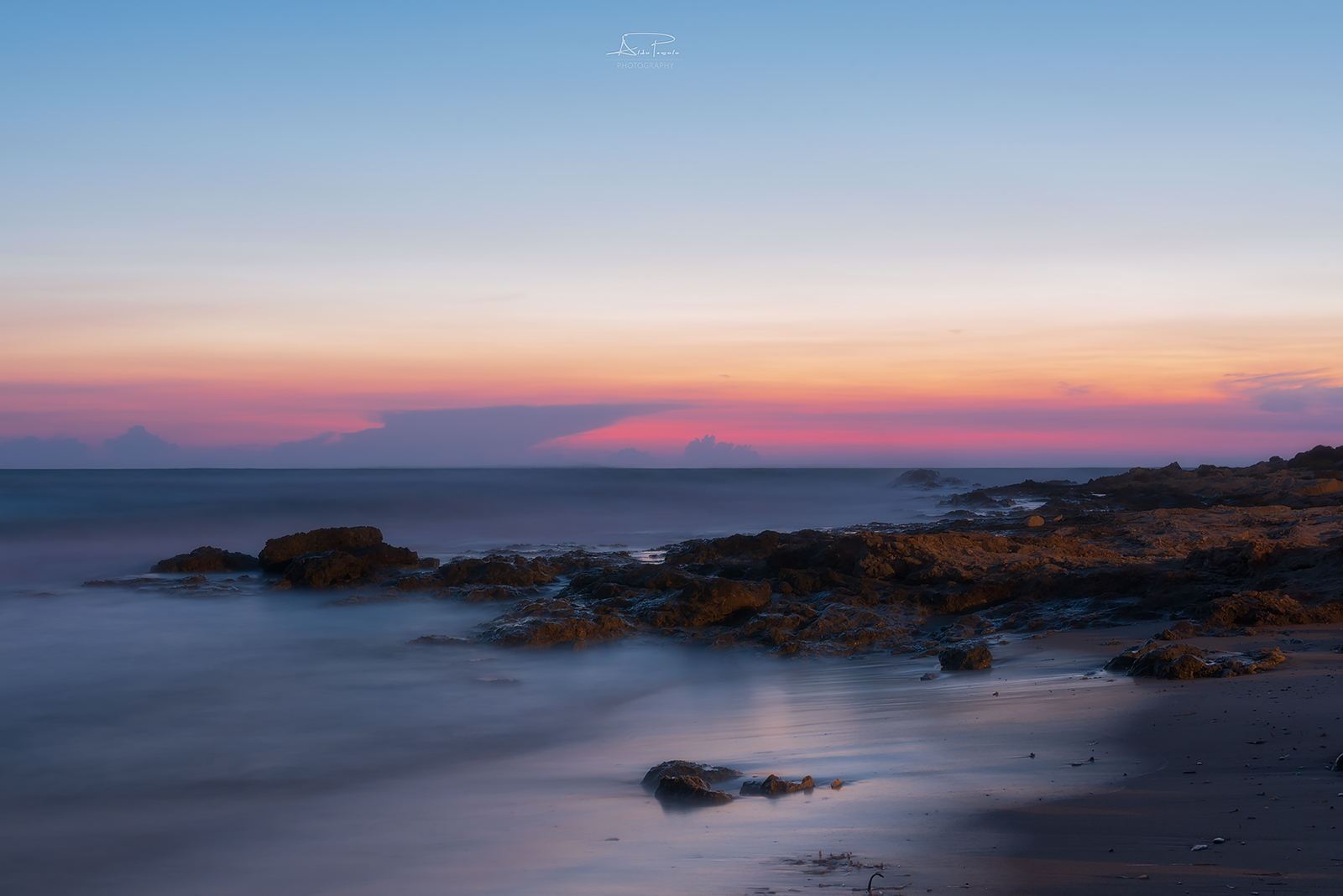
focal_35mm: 45
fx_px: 1679
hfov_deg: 43.6
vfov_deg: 29.9
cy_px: 448
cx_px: 672
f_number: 14
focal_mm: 45
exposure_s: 25
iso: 100
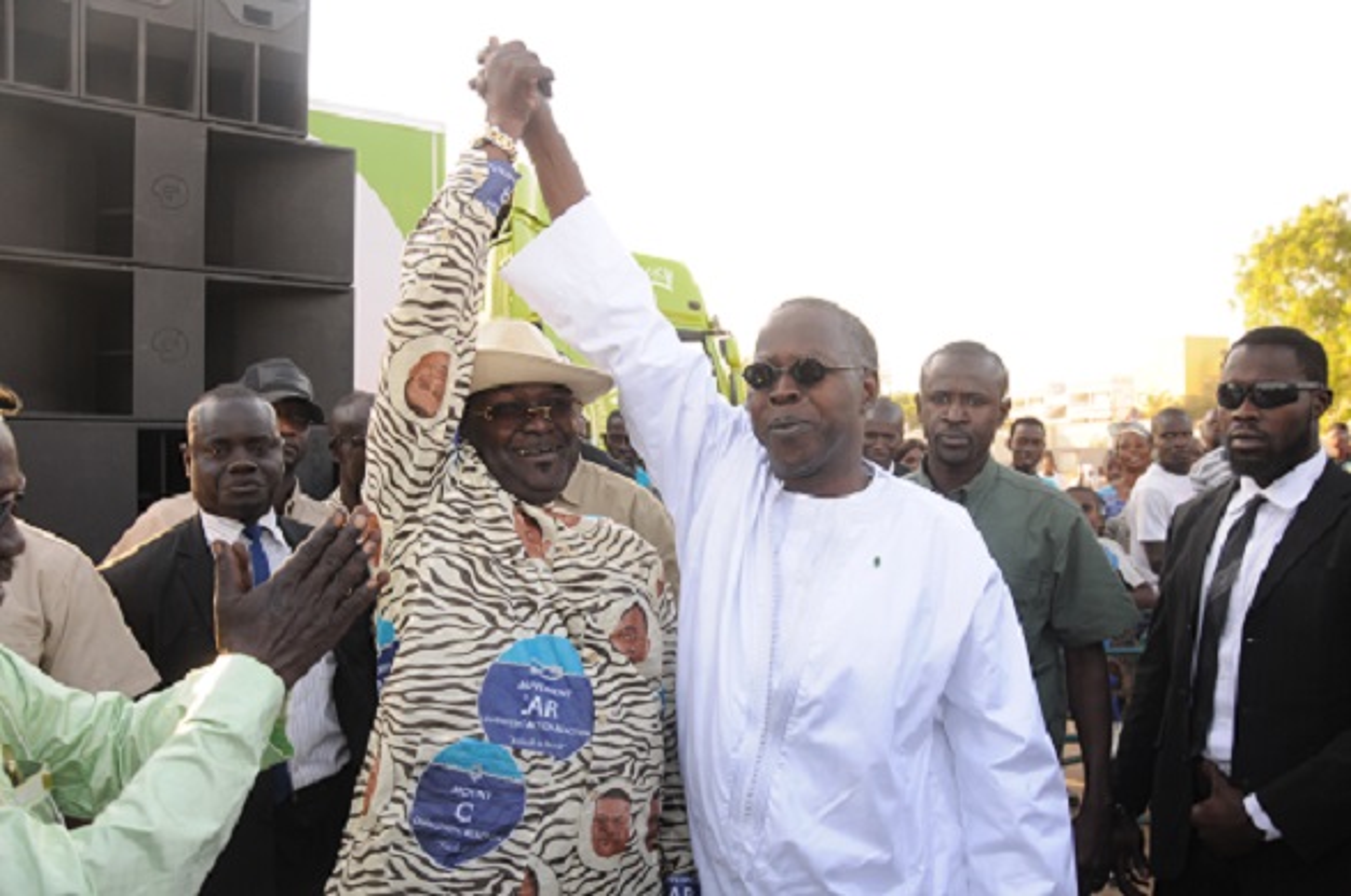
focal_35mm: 27
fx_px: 1012
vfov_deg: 47.8
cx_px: 676
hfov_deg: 67.5
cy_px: 448
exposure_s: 1/200
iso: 400
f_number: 7.1
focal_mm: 18
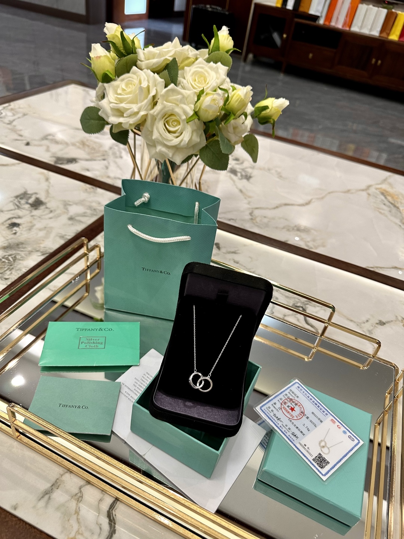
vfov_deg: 71.6
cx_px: 202
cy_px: 270
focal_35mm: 24
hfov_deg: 56.8
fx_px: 373
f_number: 1.78
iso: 200
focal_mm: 6.86
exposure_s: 1/100
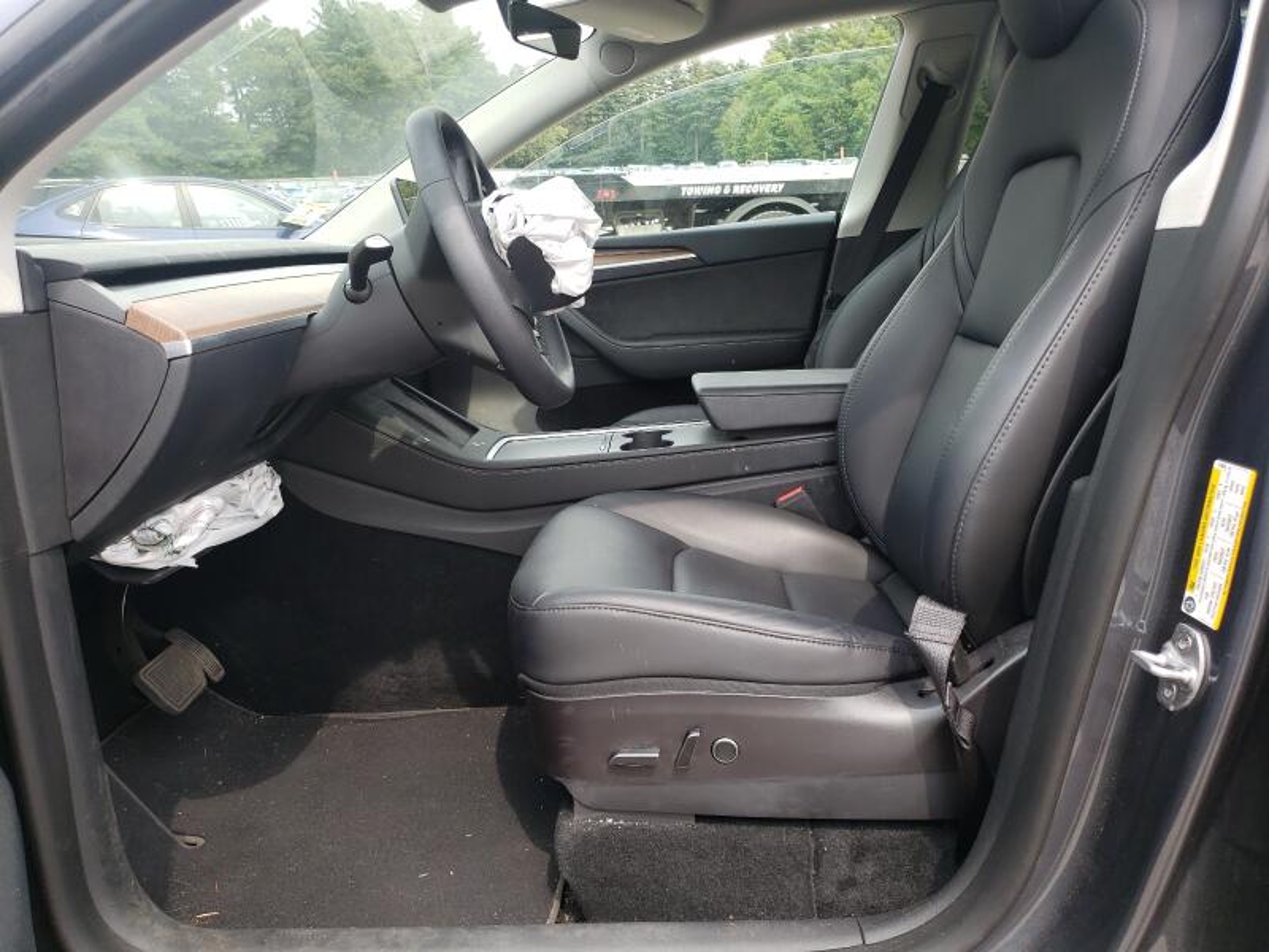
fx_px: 953
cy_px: 476
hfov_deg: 67.3
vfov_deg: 53.1
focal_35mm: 26
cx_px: 634
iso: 50
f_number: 1.5
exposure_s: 1/385
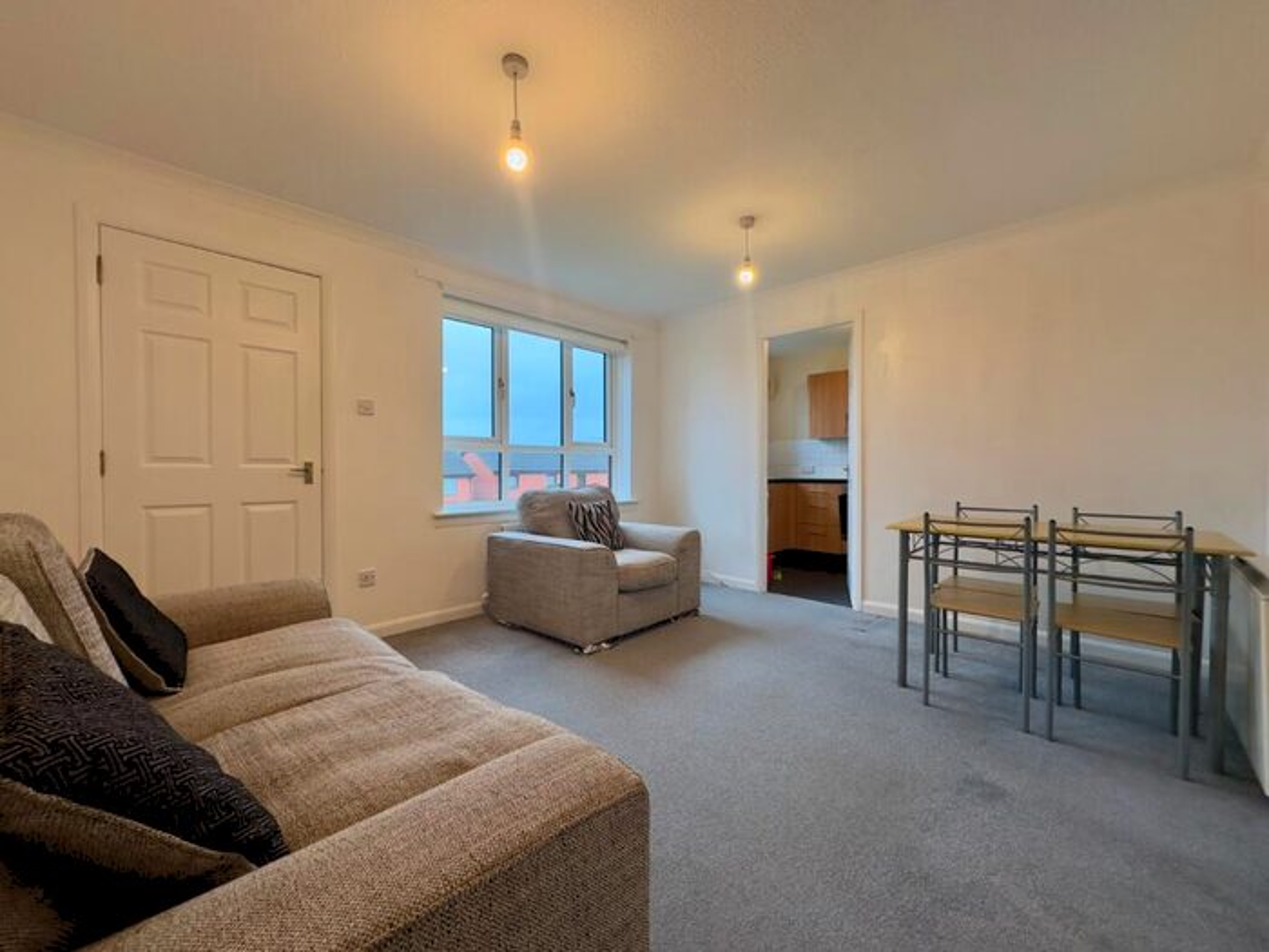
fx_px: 513
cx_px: 634
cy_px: 476
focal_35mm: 14
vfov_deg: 85.7
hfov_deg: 102.1
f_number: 2.2
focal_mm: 2.22
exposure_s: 1/100
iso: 125
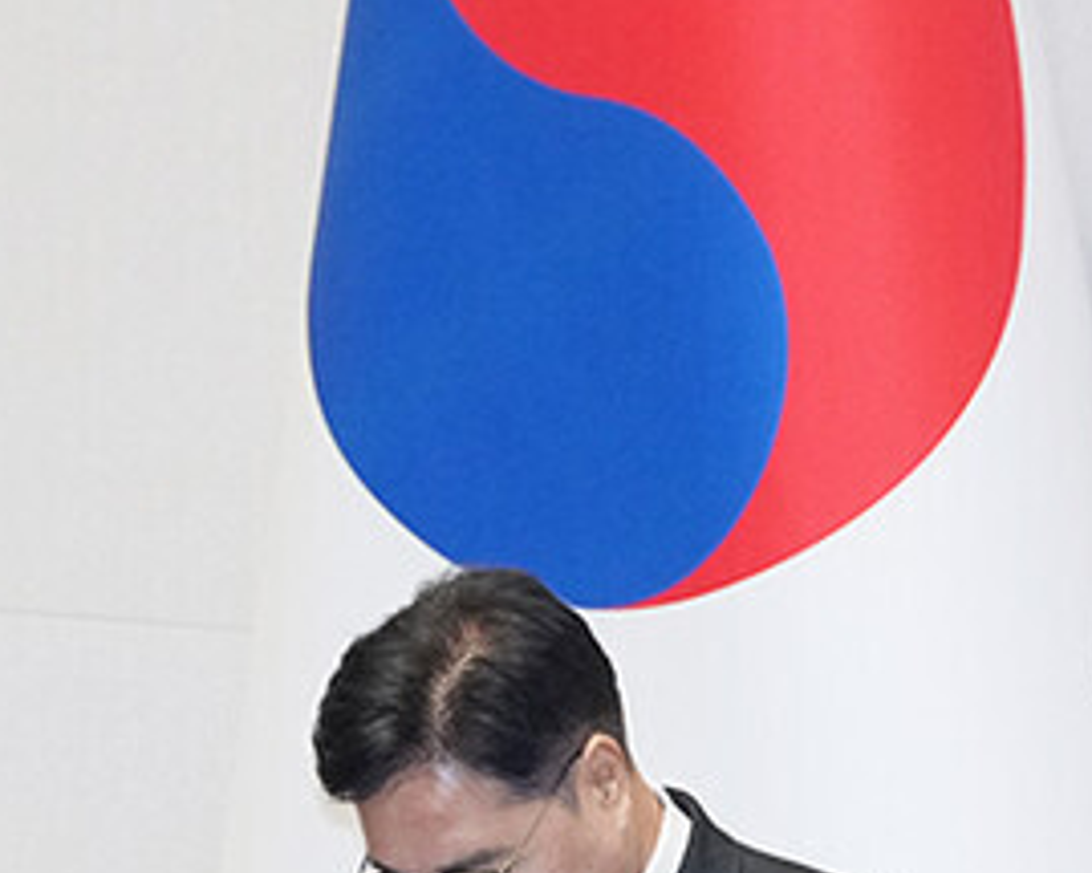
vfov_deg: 2.3
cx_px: 203
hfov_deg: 2.9
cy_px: 1031
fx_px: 21678
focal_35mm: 671
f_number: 4
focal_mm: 200
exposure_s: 1/125
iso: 2500
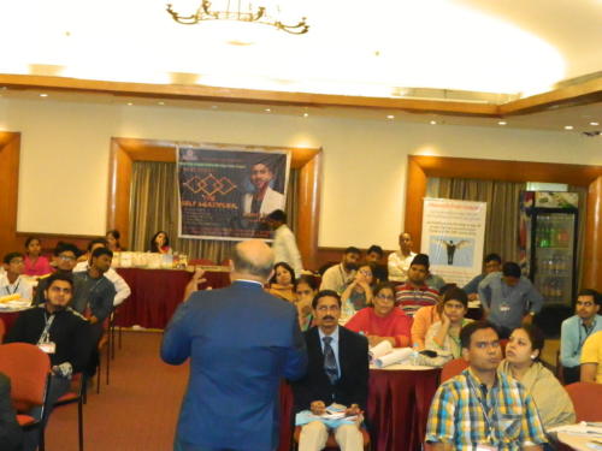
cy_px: 226
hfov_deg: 27.8
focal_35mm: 70
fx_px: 1217
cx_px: 301
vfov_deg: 21.0
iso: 1600
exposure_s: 1/40
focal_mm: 12.6
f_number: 4
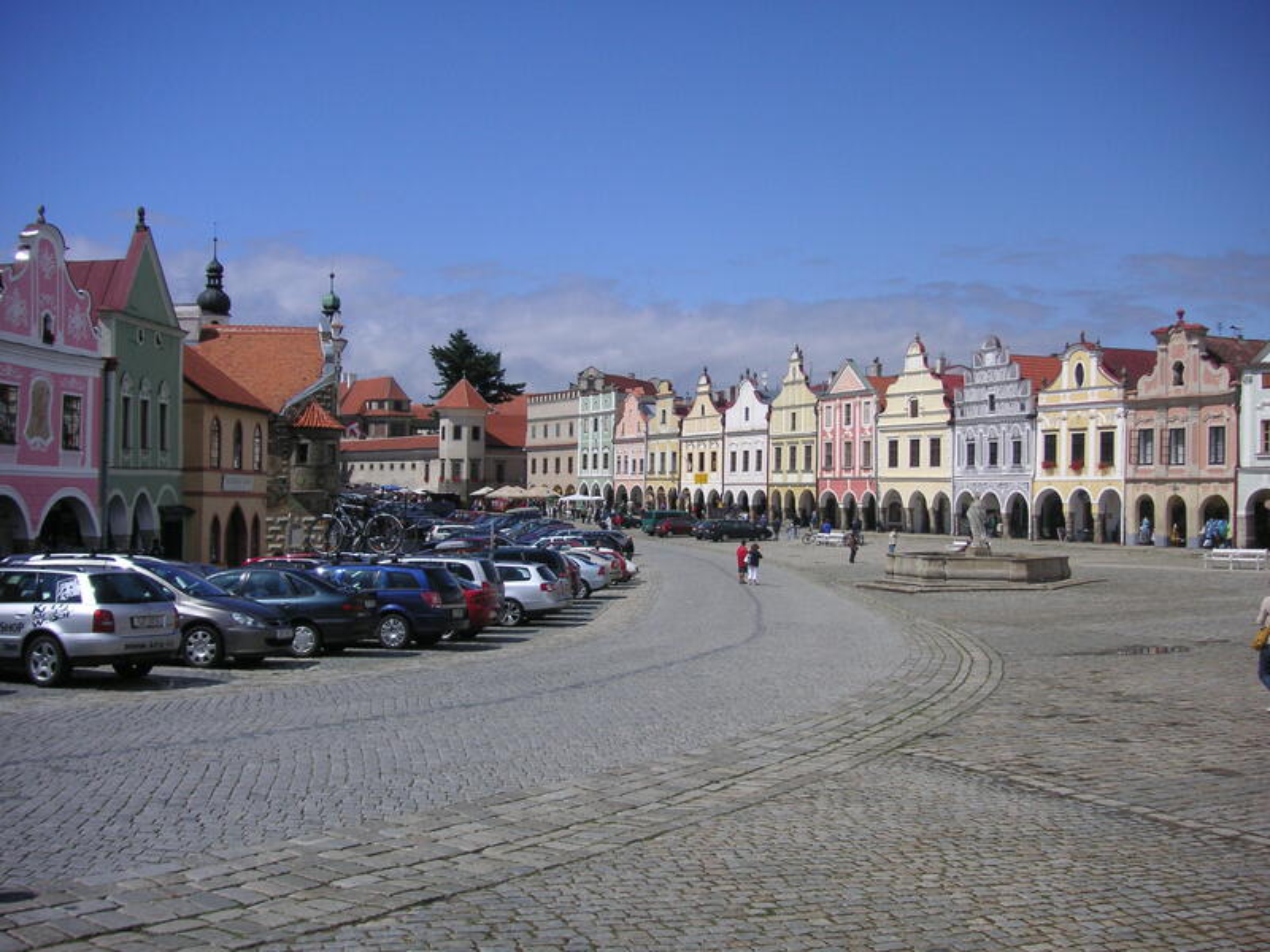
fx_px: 1357
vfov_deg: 38.7
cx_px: 635
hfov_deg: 50.1
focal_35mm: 37
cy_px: 476
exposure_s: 1/350
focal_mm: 6.1
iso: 50
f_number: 6.7
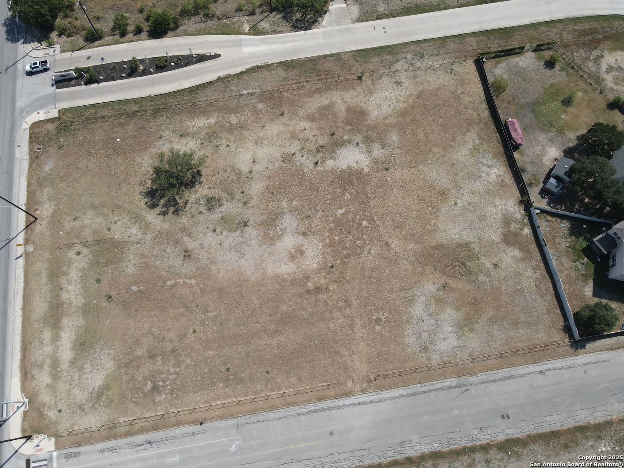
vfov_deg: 56.8
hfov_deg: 71.6
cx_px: 312
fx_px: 433
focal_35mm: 24
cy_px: 234
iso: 100
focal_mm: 4.5
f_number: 2.8
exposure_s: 1/640
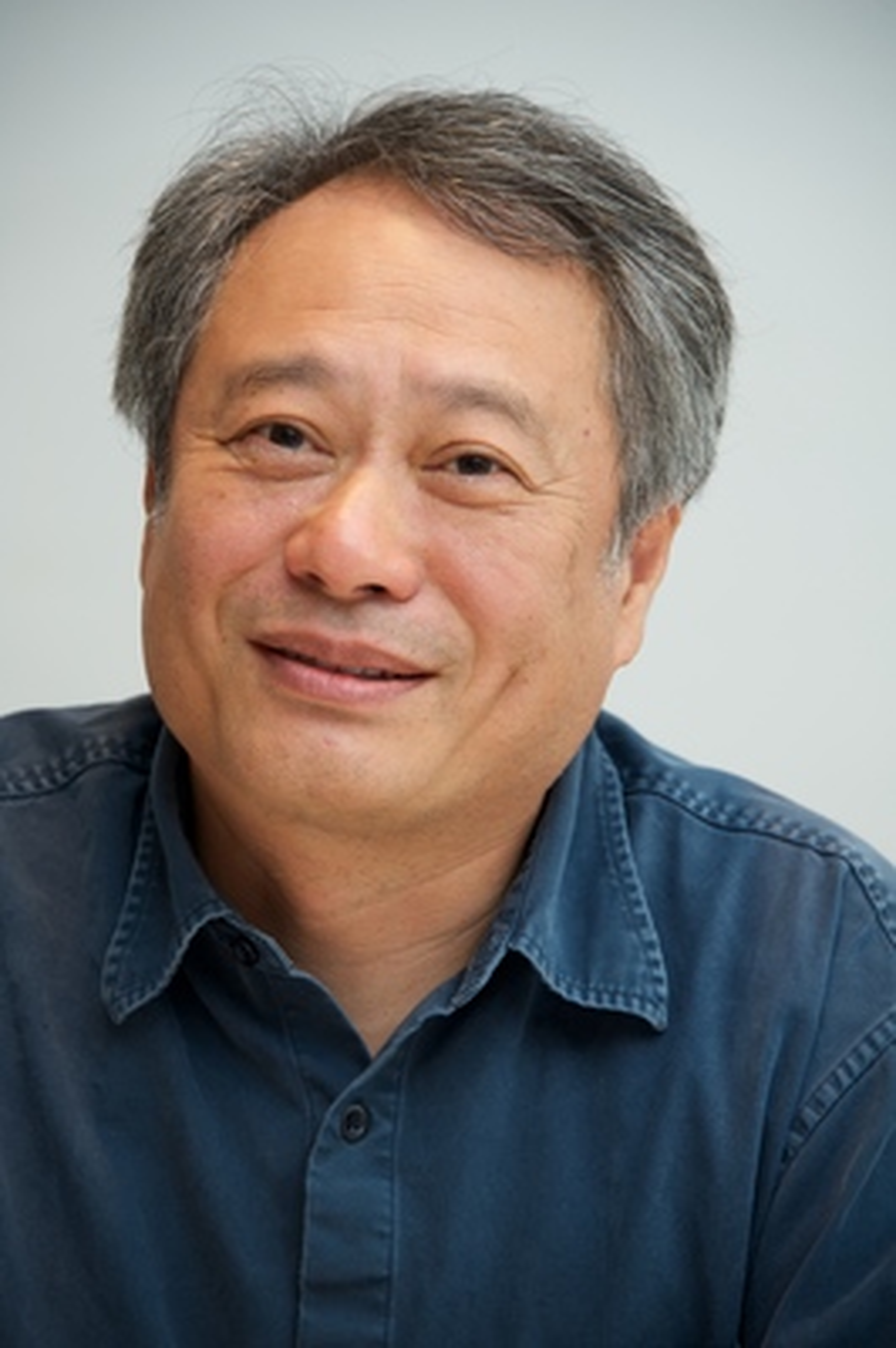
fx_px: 7853
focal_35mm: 210
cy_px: 674
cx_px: 448
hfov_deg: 6.5
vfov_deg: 9.8
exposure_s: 1/60
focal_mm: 210
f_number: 6.3
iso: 500
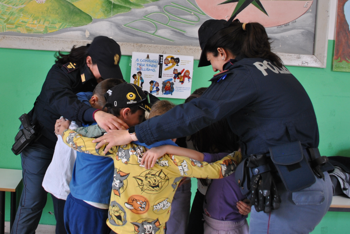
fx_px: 263
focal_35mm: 27
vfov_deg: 48.0
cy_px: 117
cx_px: 175
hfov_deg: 67.3
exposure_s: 1/60
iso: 200
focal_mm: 18
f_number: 3.5
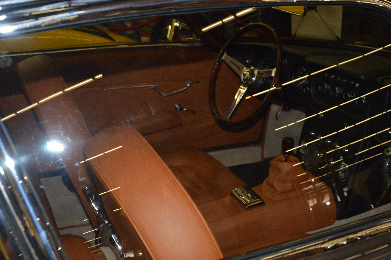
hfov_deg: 43.9
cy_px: 127
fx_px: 484
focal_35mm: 45
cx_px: 224
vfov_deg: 30.1
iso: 1000
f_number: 4
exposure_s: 1/60
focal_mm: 25
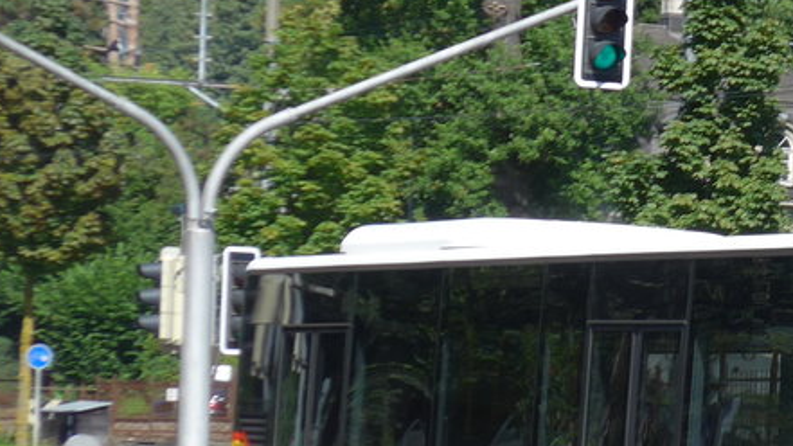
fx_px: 4983
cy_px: 236
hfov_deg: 9.0
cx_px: 994
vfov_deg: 5.1
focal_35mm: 237
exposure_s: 1/400
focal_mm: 16
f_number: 4.4
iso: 80
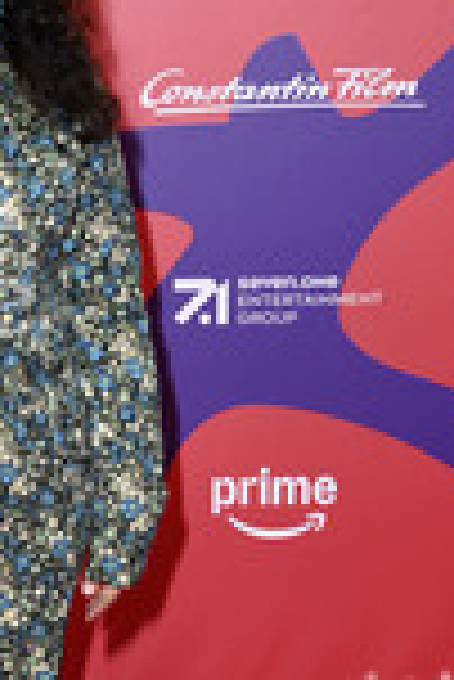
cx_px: -67
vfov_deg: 13.8
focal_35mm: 148
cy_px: 536
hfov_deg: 9.2
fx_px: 2793
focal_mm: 56
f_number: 5.6
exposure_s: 1/250
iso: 640
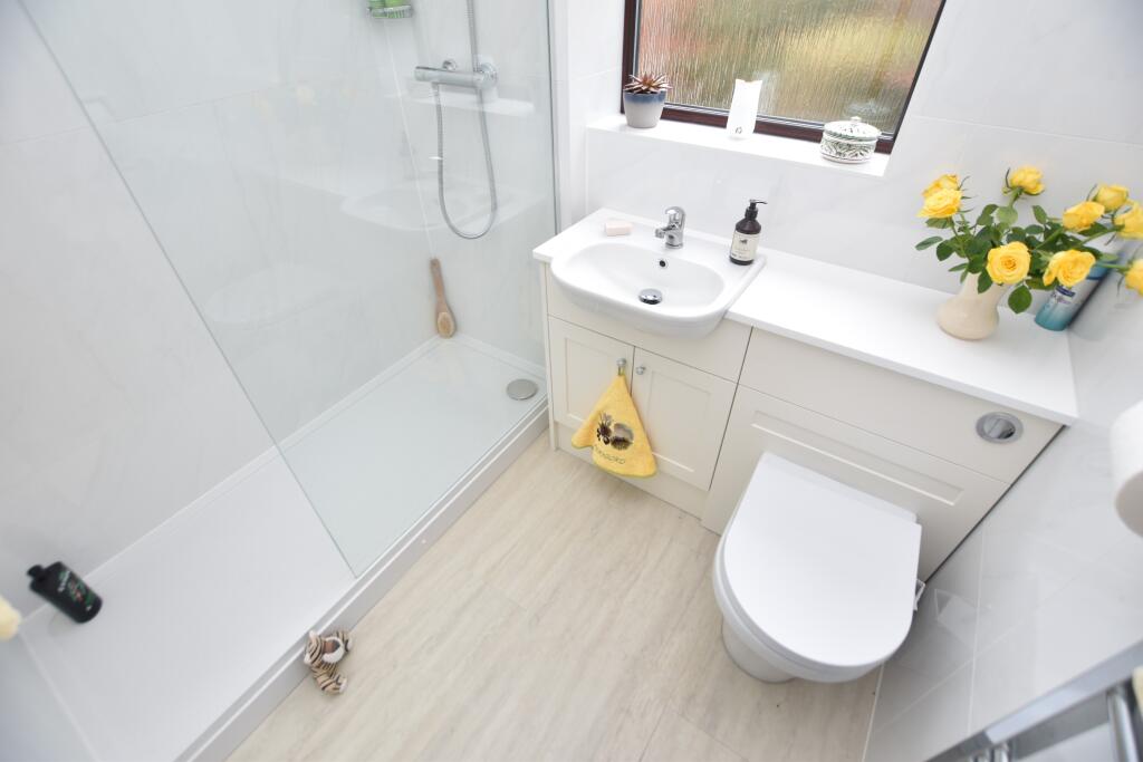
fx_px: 476
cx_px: 572
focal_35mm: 15
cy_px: 381
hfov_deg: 100.4
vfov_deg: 77.3
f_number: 3.5
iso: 110
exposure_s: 1/15
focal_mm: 10
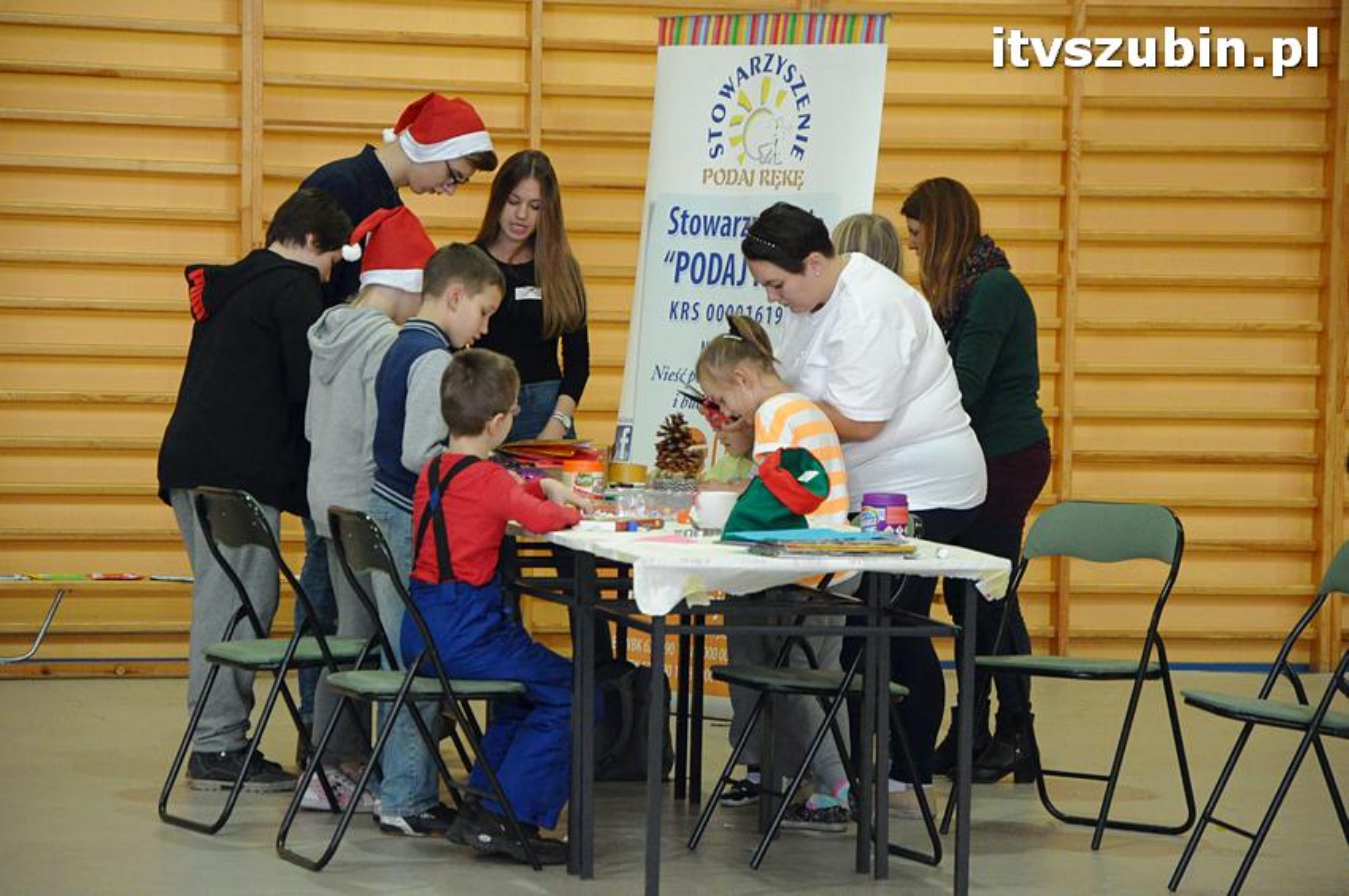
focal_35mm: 158
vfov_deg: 8.7
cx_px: 674
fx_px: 5896
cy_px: 448
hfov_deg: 13.1
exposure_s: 1/80
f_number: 5.6
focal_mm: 105
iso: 3200
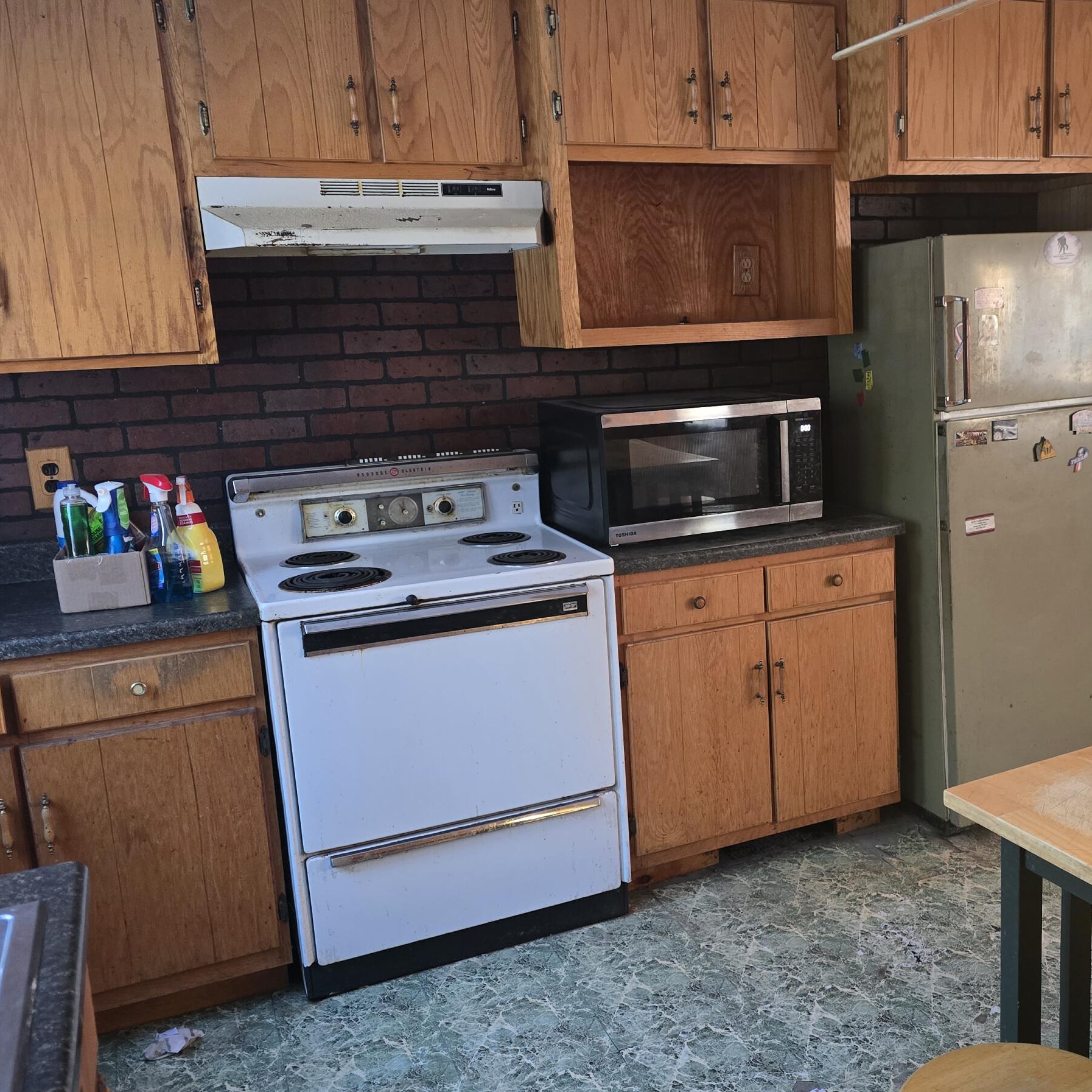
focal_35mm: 34
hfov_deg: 47.5
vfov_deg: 48.4
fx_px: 1213
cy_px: 557
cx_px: 746
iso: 640
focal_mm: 6.3
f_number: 1.7
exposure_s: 1/60
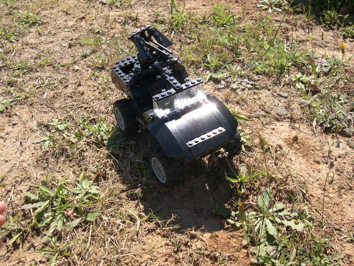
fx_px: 389
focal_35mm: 38
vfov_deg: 37.7
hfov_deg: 49.0
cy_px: 133
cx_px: 177
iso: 400
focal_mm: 8
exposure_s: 1/597
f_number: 7.6
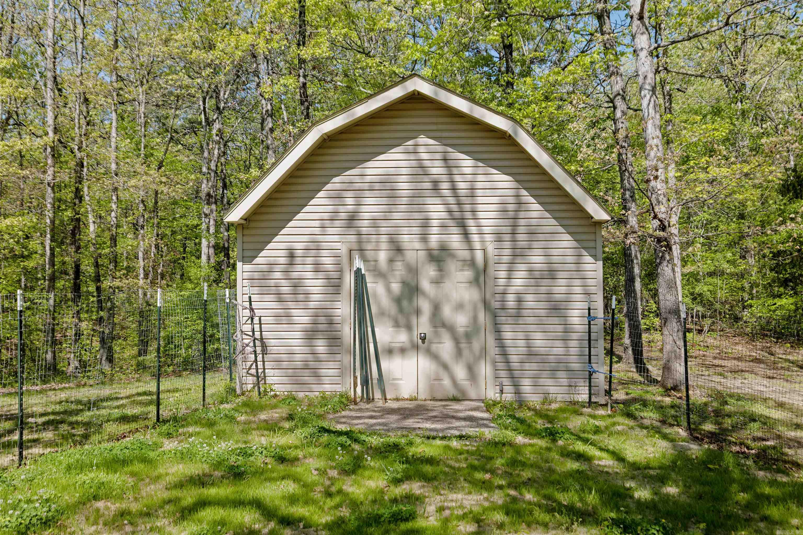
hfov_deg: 54.4
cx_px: 402
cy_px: 268
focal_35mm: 35
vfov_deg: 37.9
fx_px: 781
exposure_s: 1/640
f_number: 5.6
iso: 100
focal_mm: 35
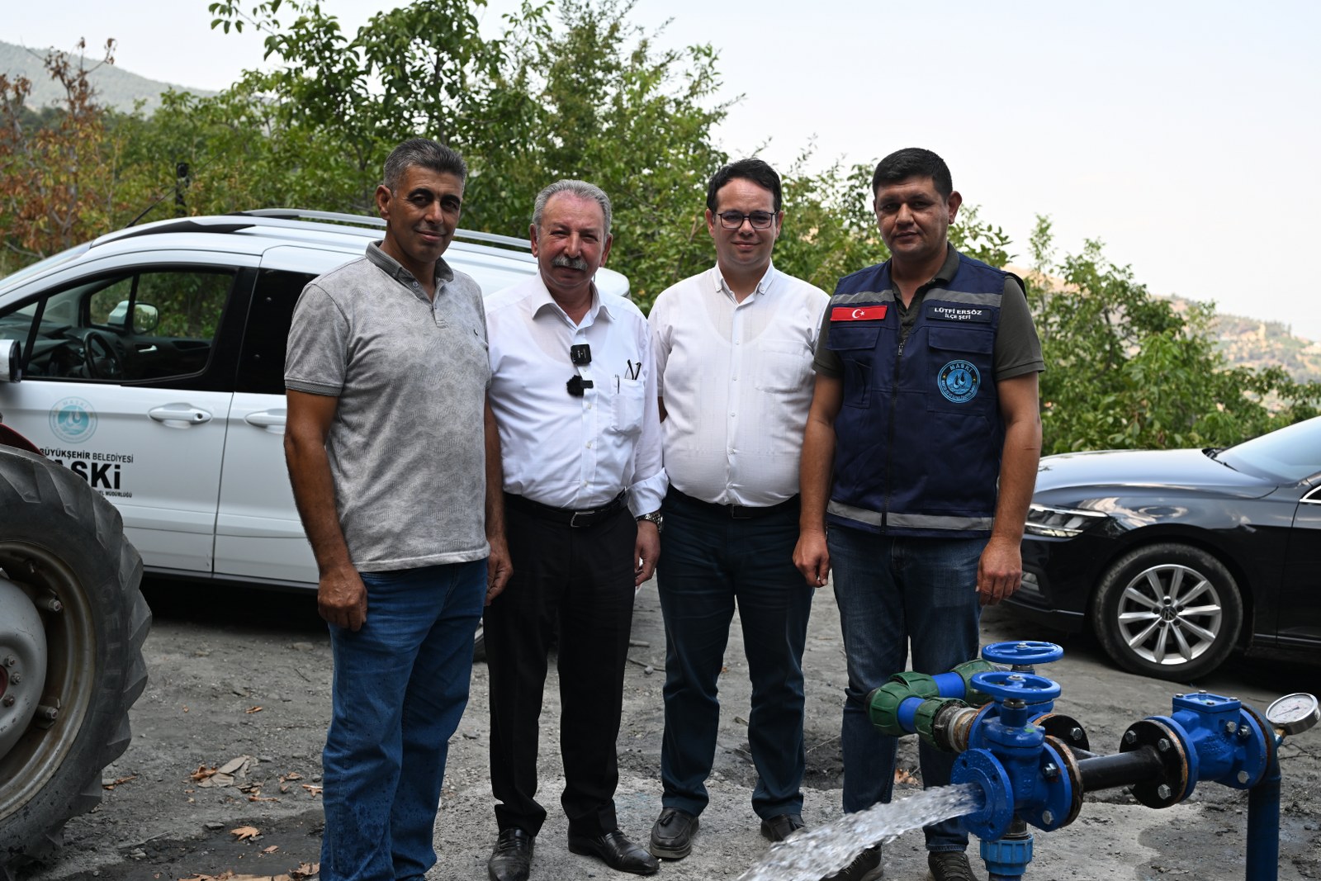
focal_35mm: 44
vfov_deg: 30.5
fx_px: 1615
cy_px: 440
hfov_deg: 44.5
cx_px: 660
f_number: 5
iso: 160
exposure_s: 1/320
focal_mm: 44
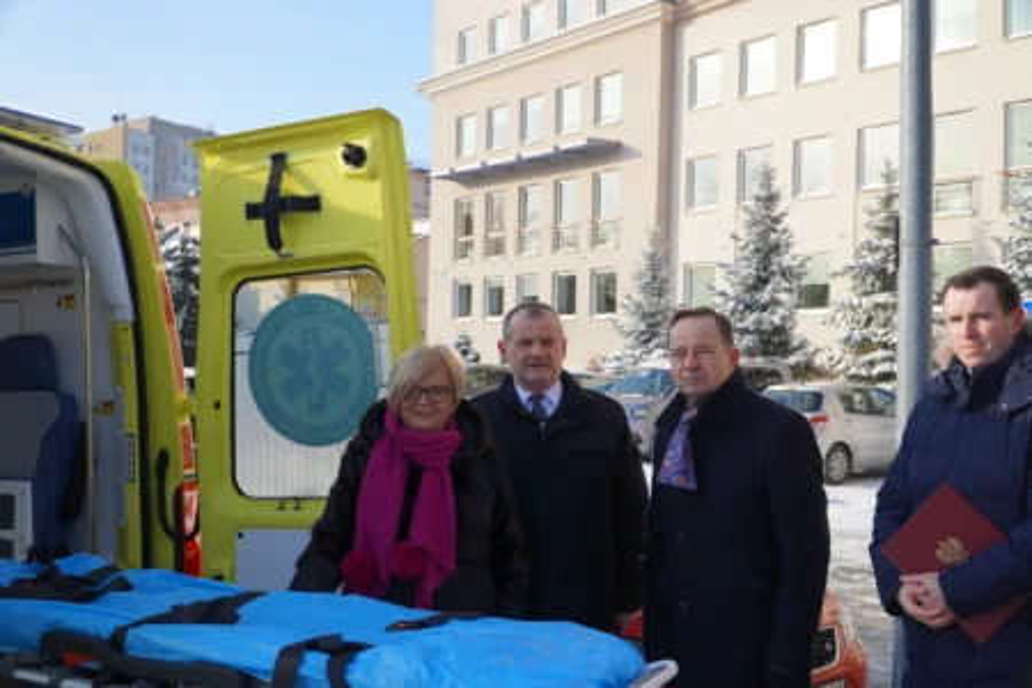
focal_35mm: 36
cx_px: 516
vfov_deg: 36.9
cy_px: 344
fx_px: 1032
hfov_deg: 53.1
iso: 100
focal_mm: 24
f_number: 4.5
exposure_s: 1/400
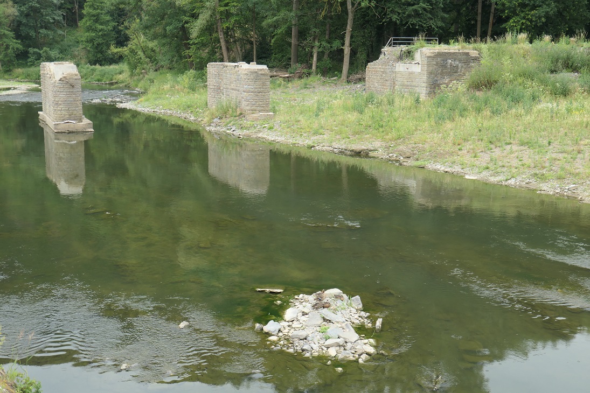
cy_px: 196
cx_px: 295
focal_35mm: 42
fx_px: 688
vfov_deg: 31.9
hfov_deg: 46.4
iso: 200
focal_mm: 15.4
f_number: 4
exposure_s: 1/320
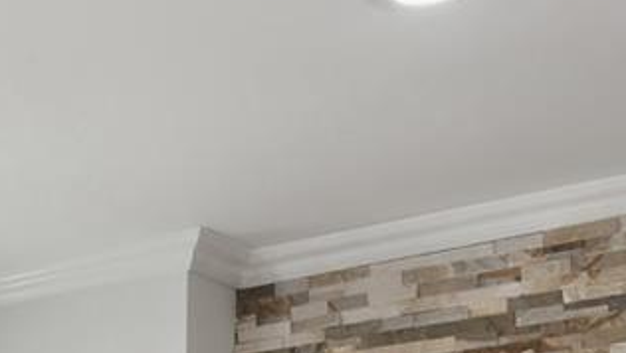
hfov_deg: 19.6
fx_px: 1577
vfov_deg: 11.4
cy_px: 719
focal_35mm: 95
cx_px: -309
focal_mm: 14
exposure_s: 1/8
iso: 100
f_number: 11
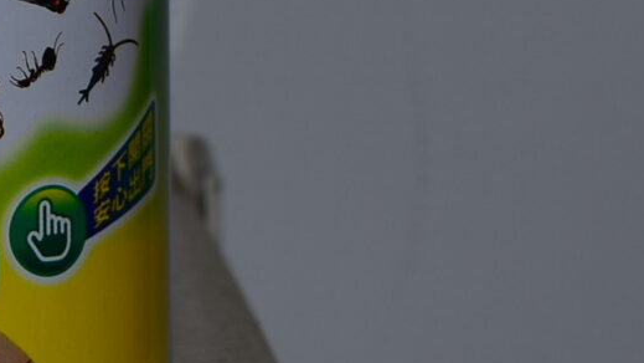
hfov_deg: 7.6
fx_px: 4638
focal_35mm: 272
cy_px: -419
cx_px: -649
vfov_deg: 4.4
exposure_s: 1/200
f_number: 7.1
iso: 100
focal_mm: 35
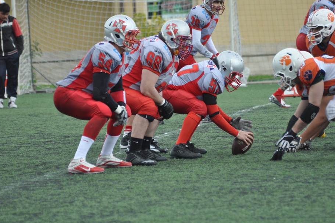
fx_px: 3226
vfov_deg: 4.0
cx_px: 171
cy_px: 109
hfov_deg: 5.9
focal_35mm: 347
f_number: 5
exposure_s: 1/1000
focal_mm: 220
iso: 400
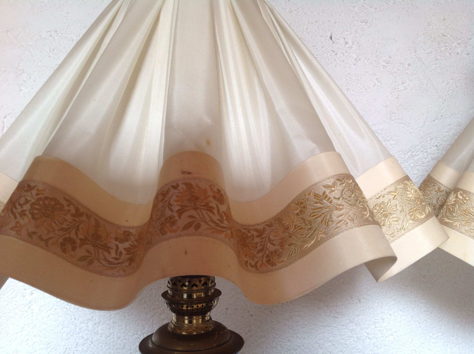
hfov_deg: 52.7
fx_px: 479
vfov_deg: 40.6
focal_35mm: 35
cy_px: 177
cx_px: 237
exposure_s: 1/17
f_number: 2.4
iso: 50
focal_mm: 4.28
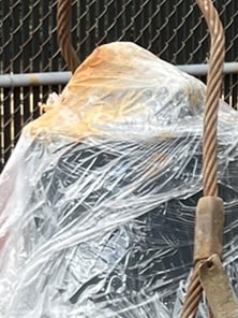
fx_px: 1650
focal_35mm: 180
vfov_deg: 11.0
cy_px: 147
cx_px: 592
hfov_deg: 7.6
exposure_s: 1/282
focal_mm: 5.1
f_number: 1.6
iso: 40
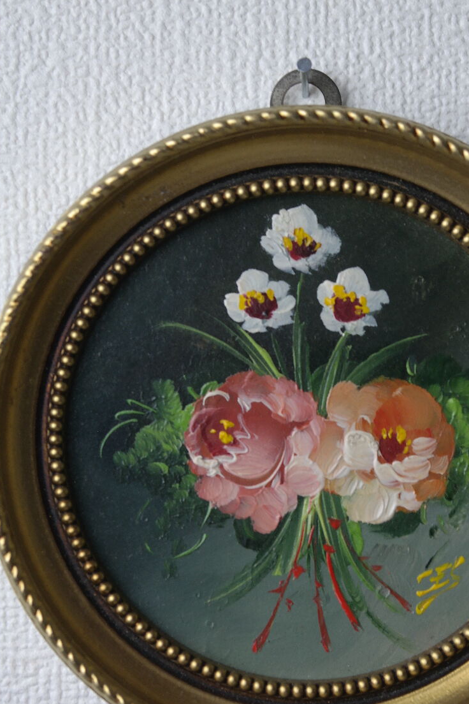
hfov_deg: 12.7
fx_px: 2110
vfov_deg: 18.9
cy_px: 413
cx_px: 307
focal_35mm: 108
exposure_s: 1/80
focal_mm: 45
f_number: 5
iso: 400
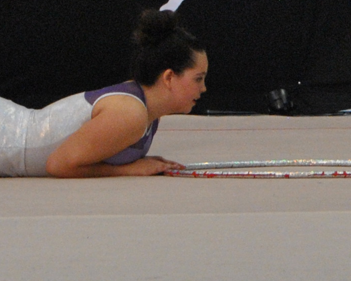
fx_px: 4484
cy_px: -80
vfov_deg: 3.6
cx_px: 515
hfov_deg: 4.5
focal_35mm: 432
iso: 800
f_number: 6.3
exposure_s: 1/160
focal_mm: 55
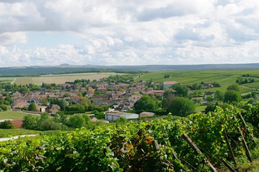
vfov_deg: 24.1
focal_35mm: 56
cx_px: 71
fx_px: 402
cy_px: 100
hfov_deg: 35.1
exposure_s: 1/4000
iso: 1600
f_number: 5.6
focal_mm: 24
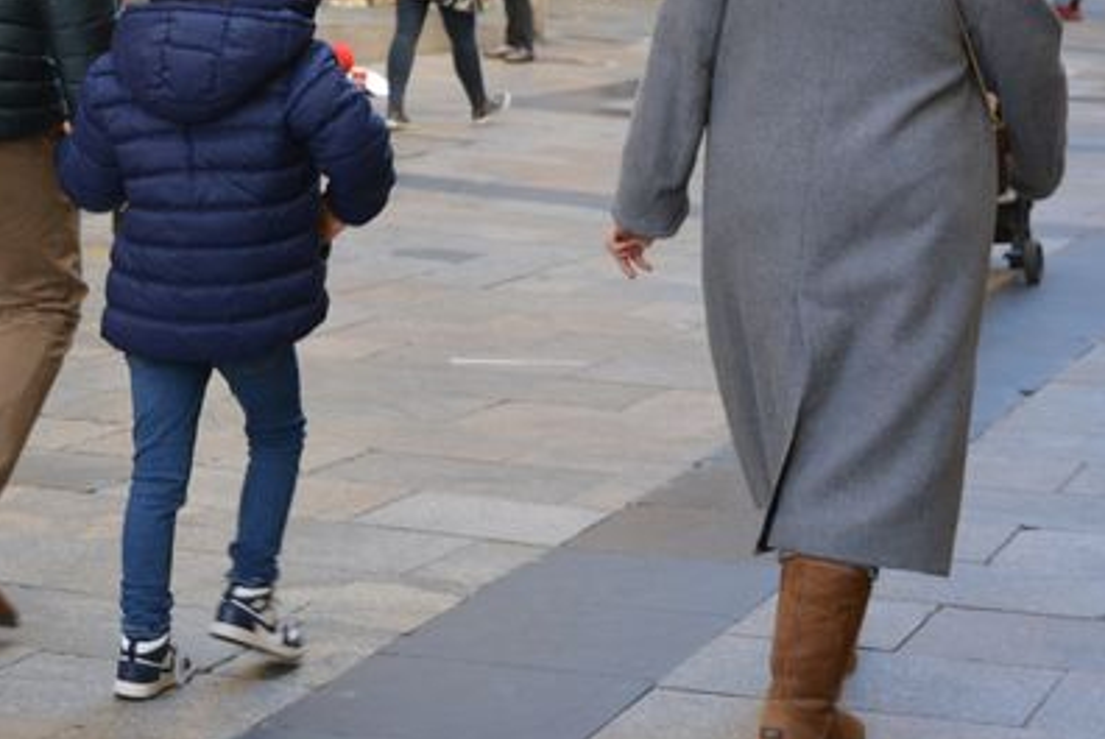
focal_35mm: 103
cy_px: 199
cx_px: 310
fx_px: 3165
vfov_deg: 13.3
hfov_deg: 19.7
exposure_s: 1/125
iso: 400
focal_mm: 34
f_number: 5.6
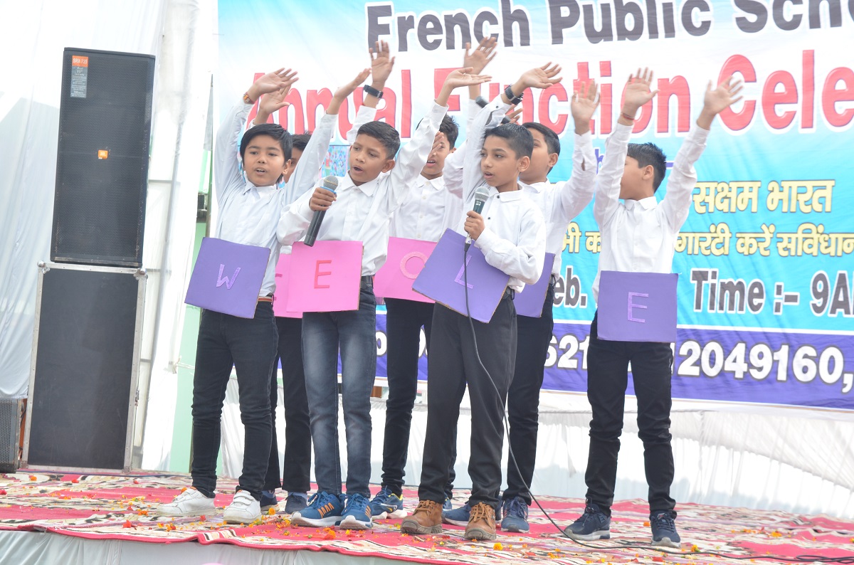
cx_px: 427
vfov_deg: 18.8
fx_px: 1704
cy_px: 282
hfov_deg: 28.1
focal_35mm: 72
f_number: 9
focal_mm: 48
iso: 320
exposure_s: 1/125
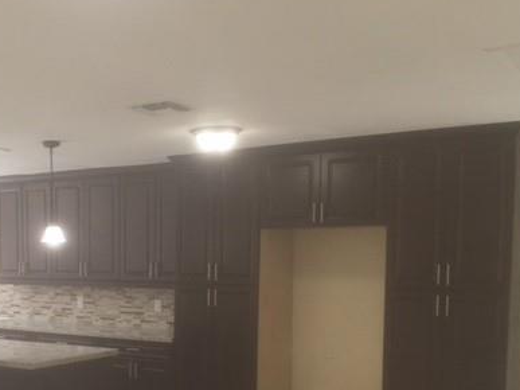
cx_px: 132
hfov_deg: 38.7
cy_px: 305
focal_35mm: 48
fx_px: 721
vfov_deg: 29.6
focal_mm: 4.15
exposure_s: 1/60
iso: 25
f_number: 2.2
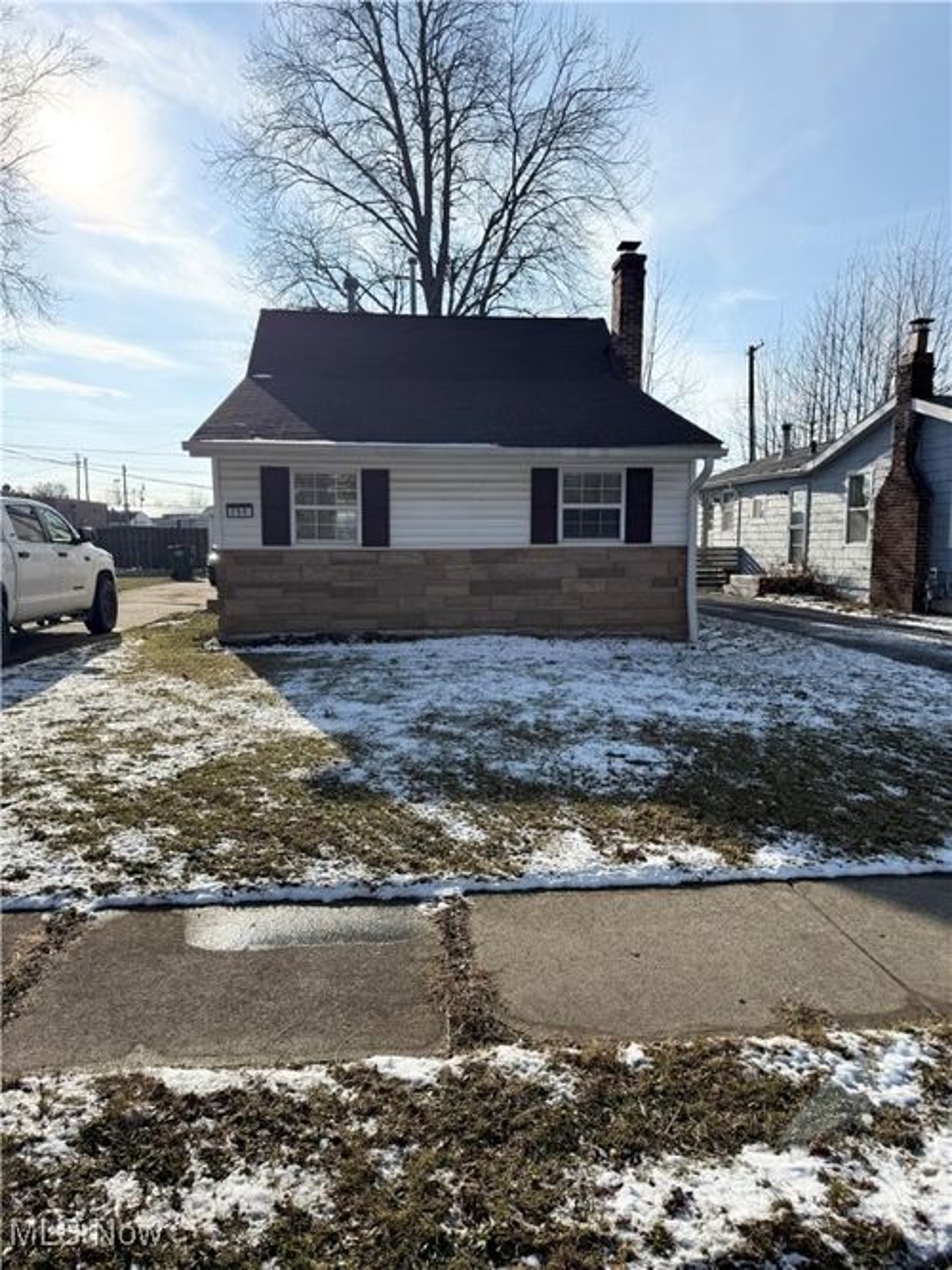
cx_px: 476
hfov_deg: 56.8
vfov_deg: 71.6
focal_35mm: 24
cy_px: 635
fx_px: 880
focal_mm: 6.76
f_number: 1.78
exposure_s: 1/6173
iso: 80
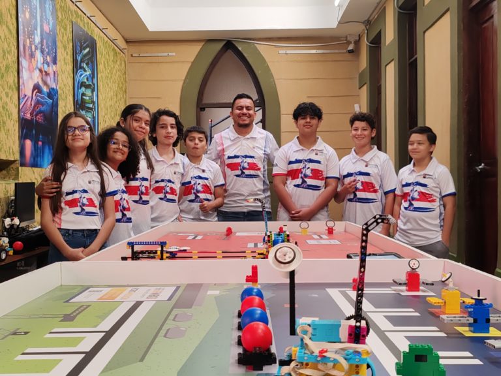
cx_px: 250
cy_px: 188
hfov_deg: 39.7
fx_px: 695
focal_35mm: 48
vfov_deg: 30.3
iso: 740
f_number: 1.9
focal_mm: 6.12
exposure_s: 1/100
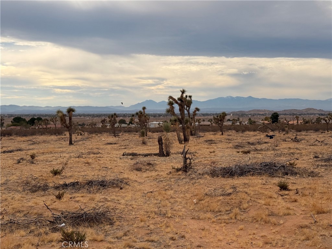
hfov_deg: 39.7
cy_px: 124
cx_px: 166
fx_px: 460
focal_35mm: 48
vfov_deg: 30.3
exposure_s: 1/7874
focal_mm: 6.76
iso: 80
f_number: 1.78
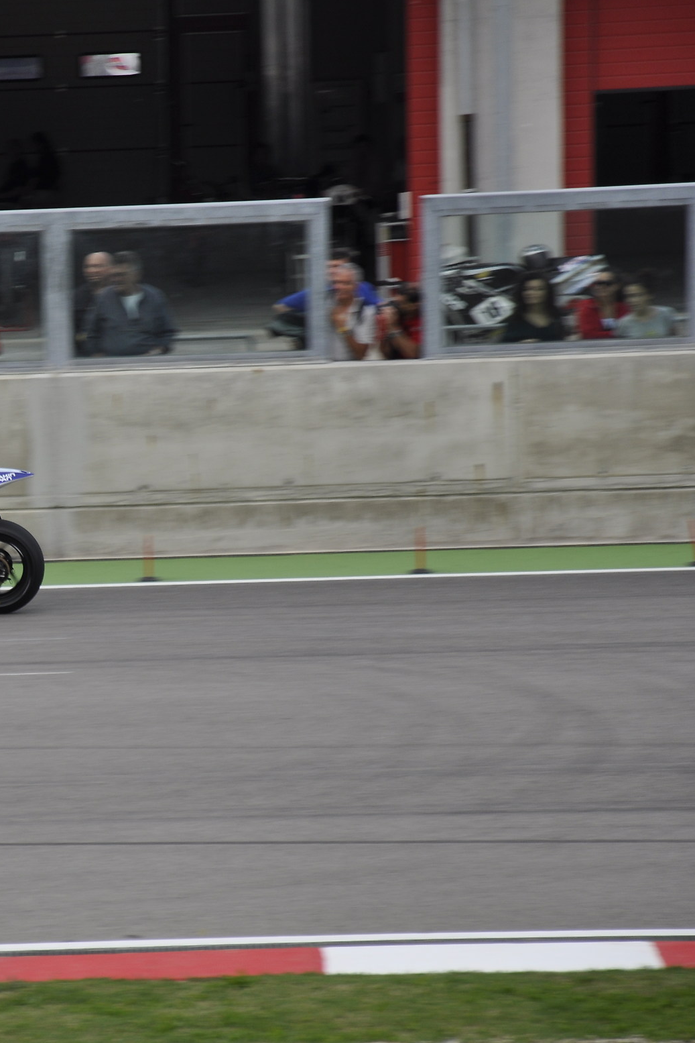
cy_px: 533
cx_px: -35
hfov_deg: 5.6
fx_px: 7028
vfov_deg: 8.5
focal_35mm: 243
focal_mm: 105
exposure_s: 1/250
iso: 200
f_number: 5.6
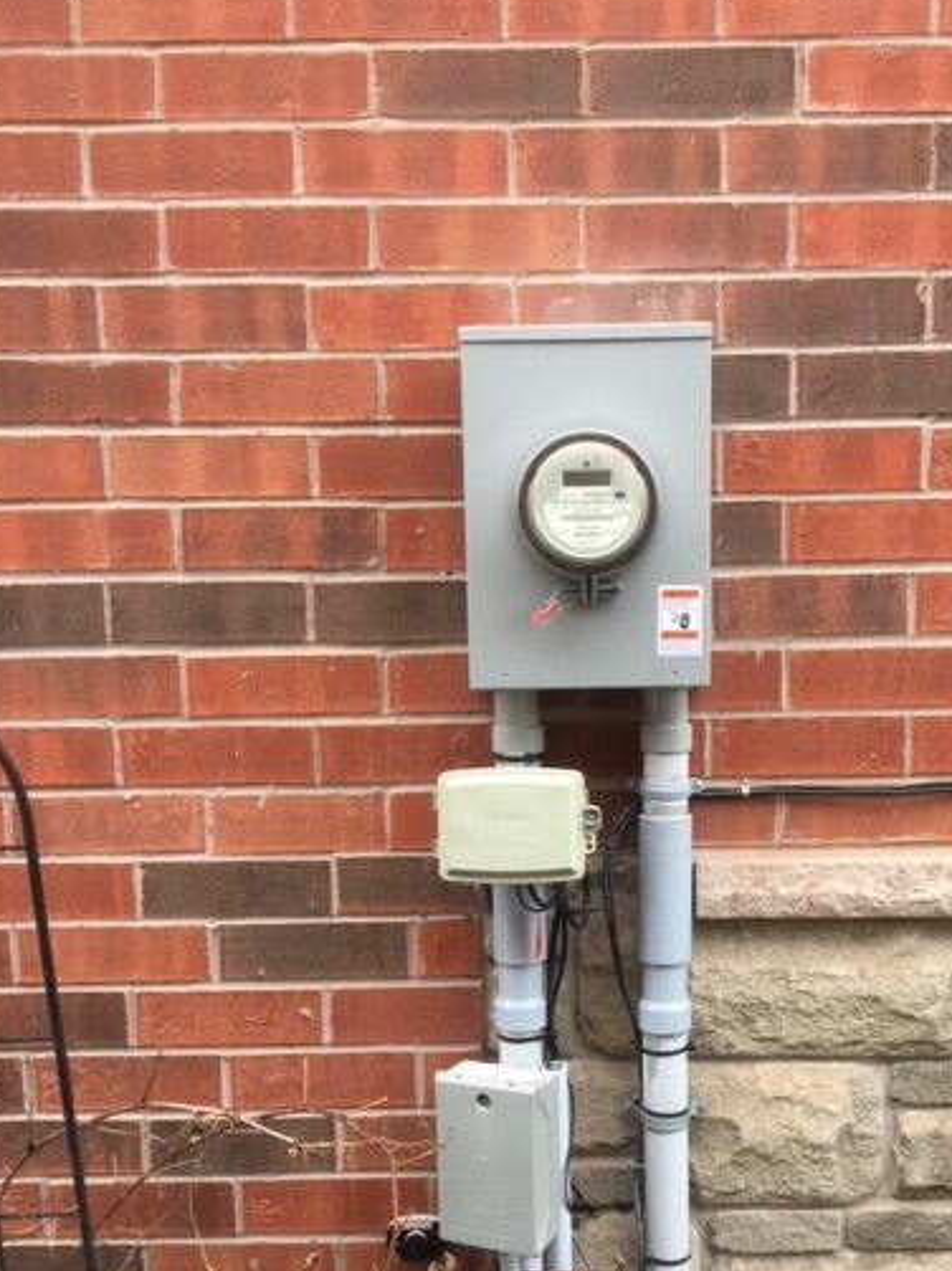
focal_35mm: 37
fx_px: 1358
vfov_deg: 49.9
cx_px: 590
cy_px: 752
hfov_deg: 38.4
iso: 25
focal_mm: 4.15
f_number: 2.2
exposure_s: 1/120
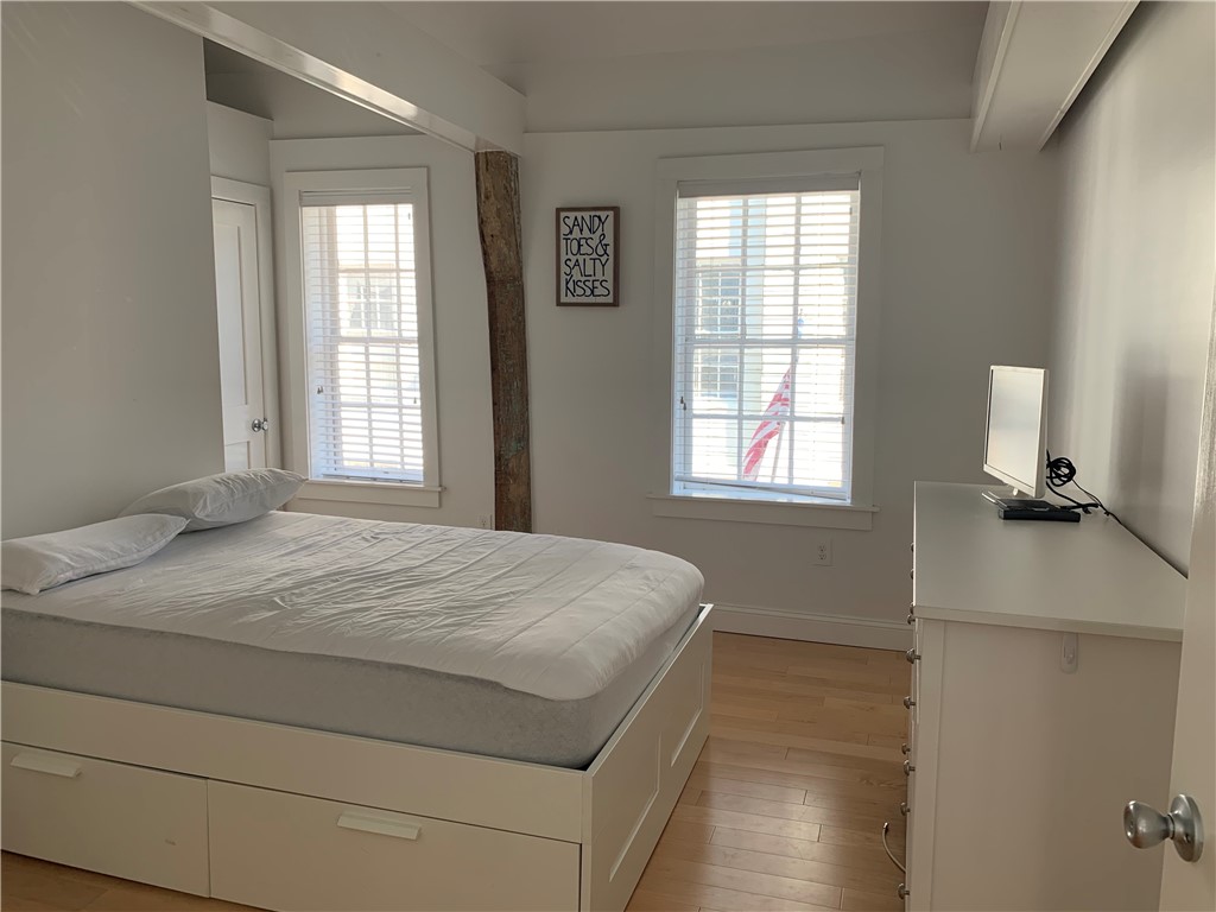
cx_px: 608
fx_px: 913
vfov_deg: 53.1
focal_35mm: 26
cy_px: 456
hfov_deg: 67.3
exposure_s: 1/122
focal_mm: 4.25
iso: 40
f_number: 1.8
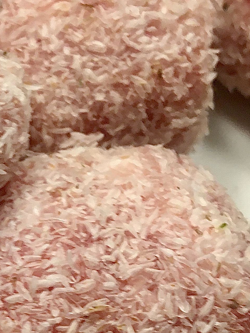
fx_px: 886
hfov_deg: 15.2
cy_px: 307
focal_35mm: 92
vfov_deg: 20.8
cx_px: -92
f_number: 2.2
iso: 64
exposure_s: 1/33
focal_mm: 4.15
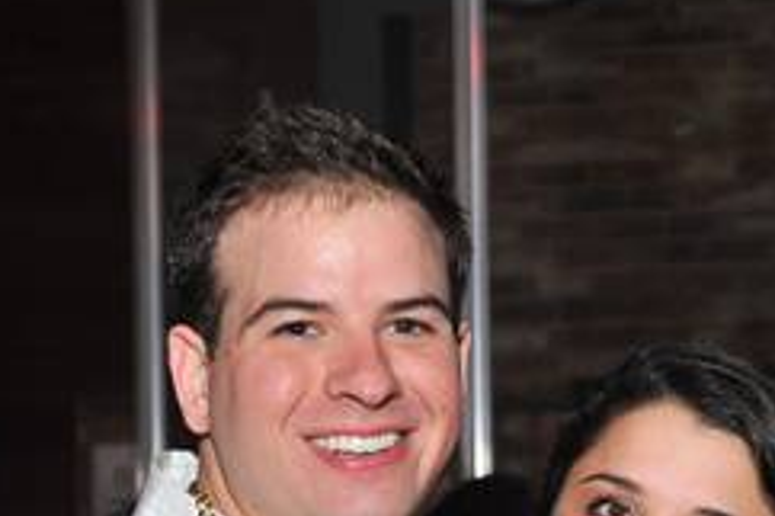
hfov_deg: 18.7
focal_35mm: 109
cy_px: 542
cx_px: 532
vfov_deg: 12.4
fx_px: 2345
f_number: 5
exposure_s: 1/100
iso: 1600
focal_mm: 48
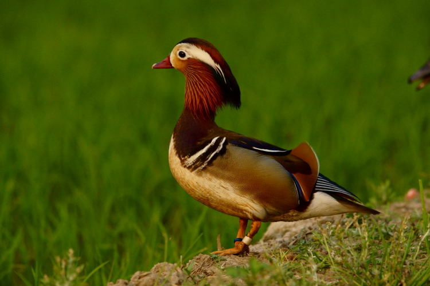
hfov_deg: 3.4
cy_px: 143
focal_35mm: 600
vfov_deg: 2.3
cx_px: 215
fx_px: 7166
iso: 800
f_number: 8
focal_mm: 400
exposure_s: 1/500
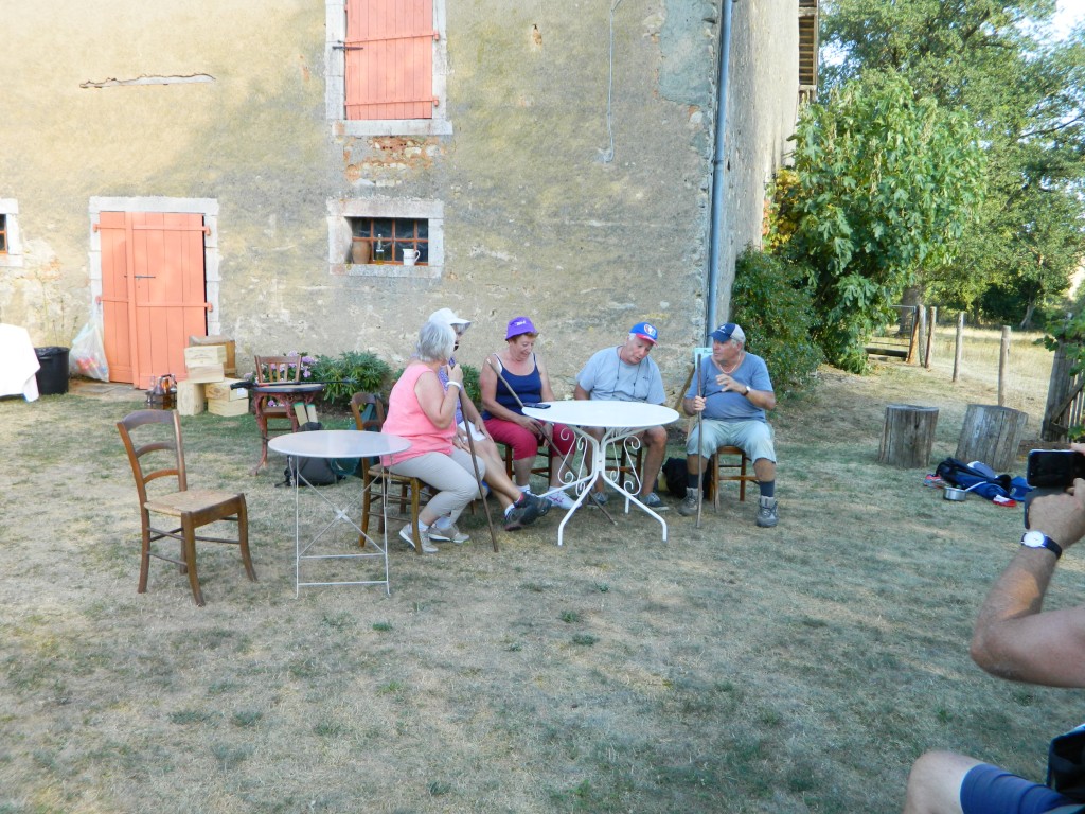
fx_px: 972
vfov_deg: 45.4
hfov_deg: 58.4
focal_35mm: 31
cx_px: 542
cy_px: 407
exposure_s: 1/160
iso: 80
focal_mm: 5.6
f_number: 3.2
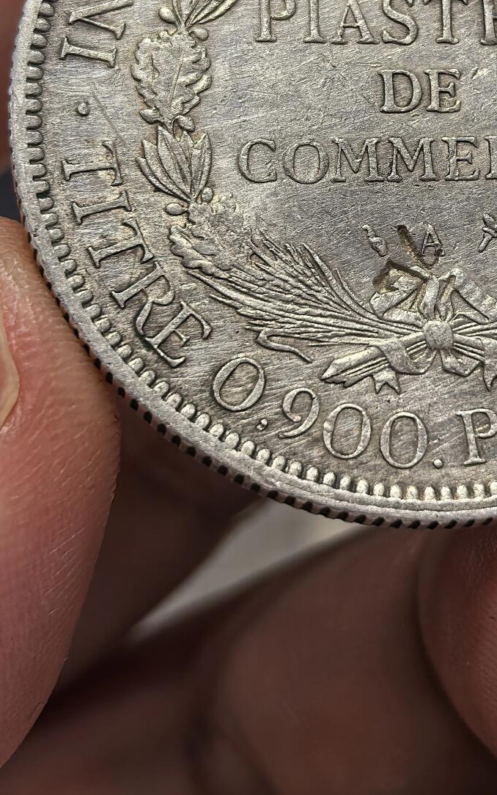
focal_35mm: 95
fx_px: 2059
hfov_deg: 13.7
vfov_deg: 21.6
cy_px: 180
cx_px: 418
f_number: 2
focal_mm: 6.98
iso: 200
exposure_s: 1/100
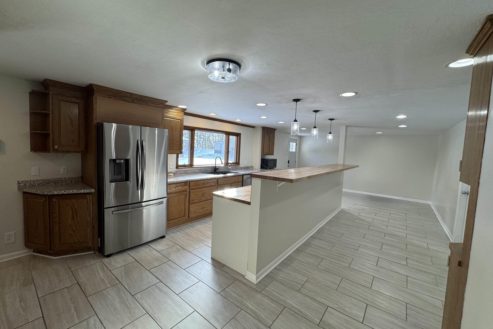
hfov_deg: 100.4
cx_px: 240
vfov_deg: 77.3
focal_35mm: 15
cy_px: 164
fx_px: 205
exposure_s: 1/120
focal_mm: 2.22
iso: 80
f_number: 2.2
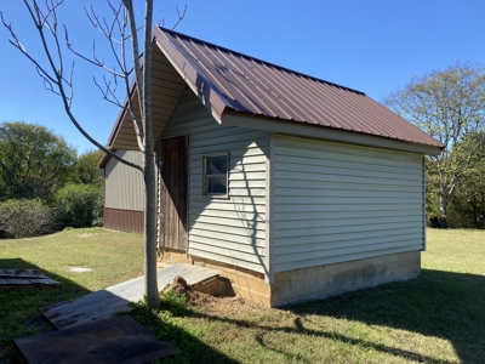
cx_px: 242
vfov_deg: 53.1
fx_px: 364
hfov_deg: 67.3
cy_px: 182
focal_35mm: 26
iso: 32
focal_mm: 4.25
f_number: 1.8
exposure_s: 1/1779
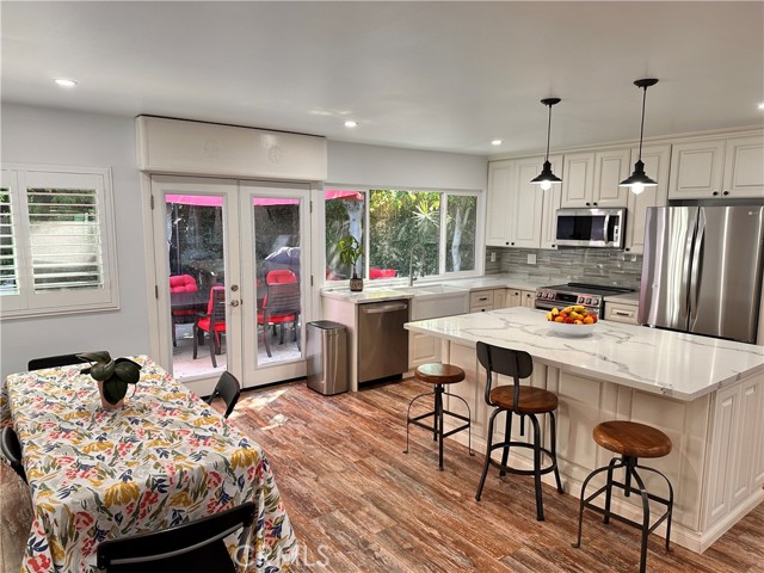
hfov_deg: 71.6
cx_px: 382
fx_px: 530
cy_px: 286
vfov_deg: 56.8
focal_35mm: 24
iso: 160
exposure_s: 1/120
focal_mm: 6.86
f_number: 1.78
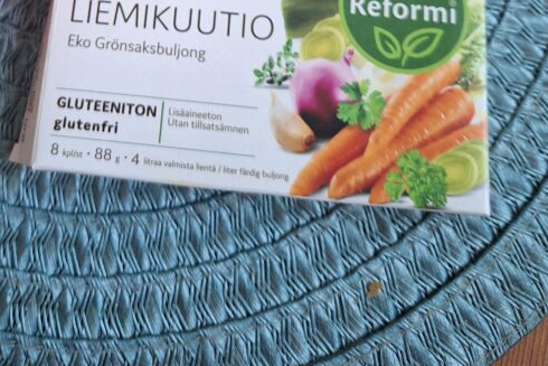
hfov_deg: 39.1
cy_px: -146
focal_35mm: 50
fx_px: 761
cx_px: 178
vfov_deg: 23.1
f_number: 1.8
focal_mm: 5.54
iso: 320
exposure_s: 1/33
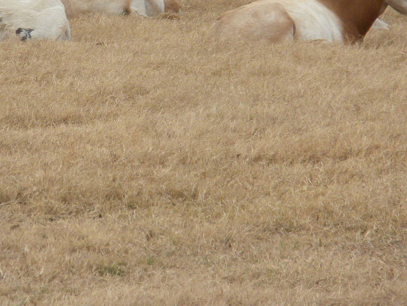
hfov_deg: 4.2
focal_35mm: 472
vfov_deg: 3.2
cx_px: 81
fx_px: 5550
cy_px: 37
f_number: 5.3
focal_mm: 46.2
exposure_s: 1/489
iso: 174
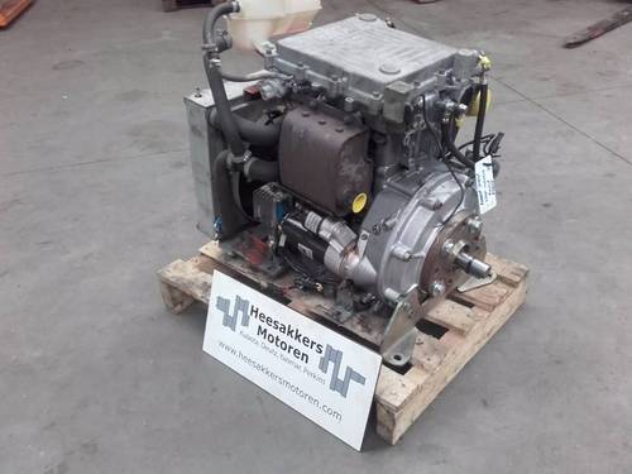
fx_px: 566
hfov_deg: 58.4
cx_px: 316
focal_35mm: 31
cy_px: 237
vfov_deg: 45.4
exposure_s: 1/17
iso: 110
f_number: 2.2
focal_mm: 3.31
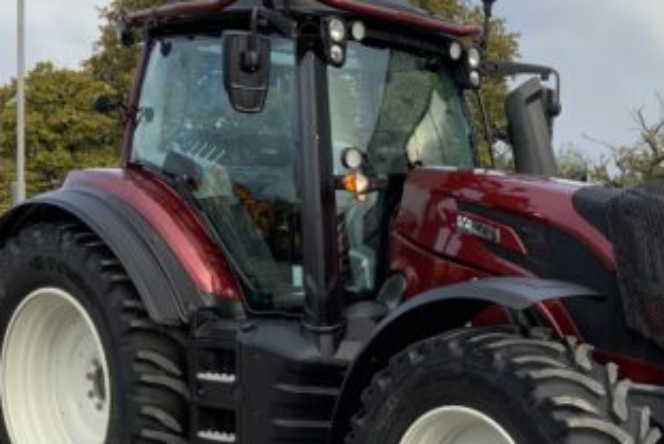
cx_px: 542
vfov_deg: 21.9
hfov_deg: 31.4
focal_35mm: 62
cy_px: 292
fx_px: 1145
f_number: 1.8
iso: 16
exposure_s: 1/657
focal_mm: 3
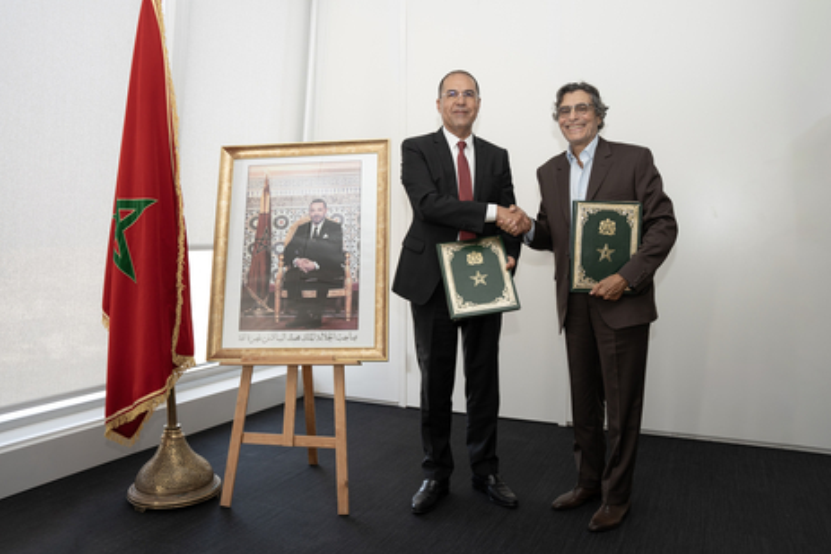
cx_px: 413
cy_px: 274
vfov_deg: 45.0
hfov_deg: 63.6
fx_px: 670
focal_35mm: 29
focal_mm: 28
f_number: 2.8
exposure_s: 1/200
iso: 250
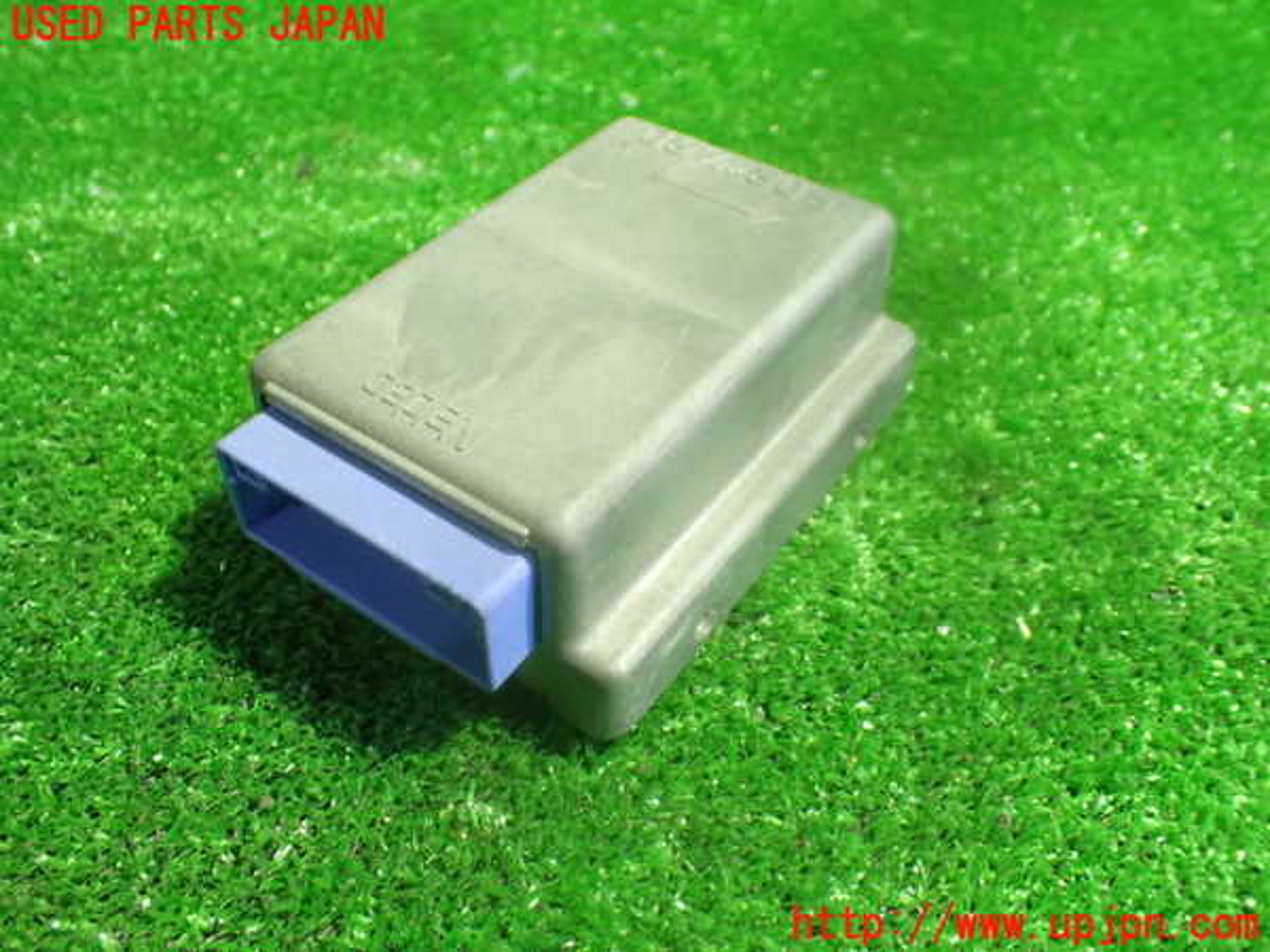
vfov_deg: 46.8
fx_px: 1101
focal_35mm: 30
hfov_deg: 60.0
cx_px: 635
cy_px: 476
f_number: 2.3
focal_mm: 5.4
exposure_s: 1/50
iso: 800
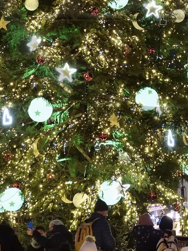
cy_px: -50
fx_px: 811
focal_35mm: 112
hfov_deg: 13.1
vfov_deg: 16.8
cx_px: 165
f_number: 6.3
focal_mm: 32
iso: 1600
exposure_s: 1/13
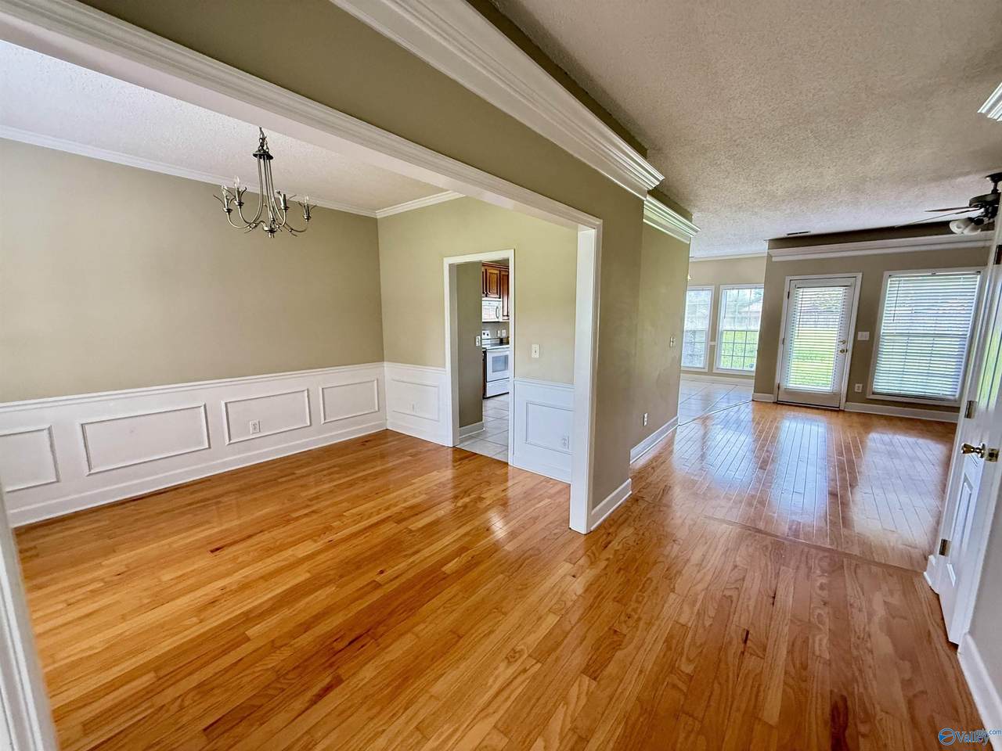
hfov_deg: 102.1
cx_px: 501
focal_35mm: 14
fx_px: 405
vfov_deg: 85.7
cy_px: 376
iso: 320
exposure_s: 1/61
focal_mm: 2.22
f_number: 2.2
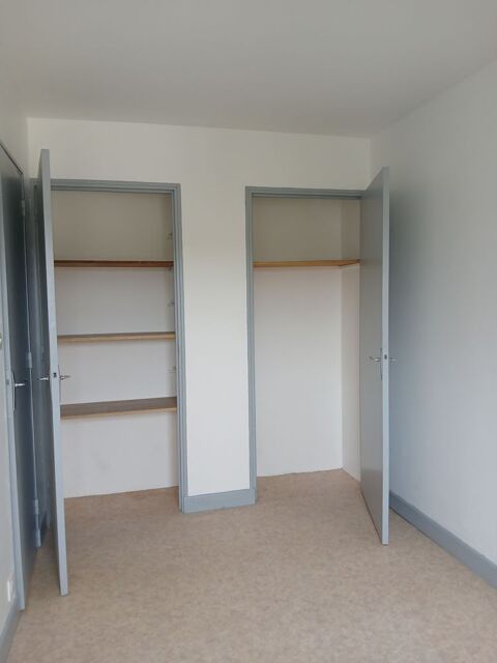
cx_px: 248
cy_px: 332
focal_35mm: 26
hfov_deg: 53.1
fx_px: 498
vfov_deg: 67.3
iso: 100
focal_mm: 3.98
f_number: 1.8
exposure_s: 1/50
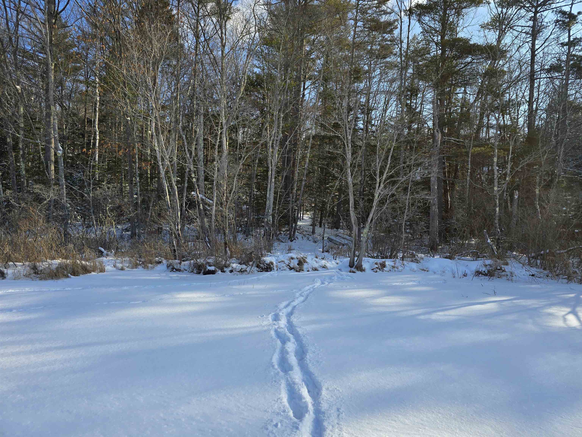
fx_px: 387
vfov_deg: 58.9
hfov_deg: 73.9
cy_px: 218
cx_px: 291
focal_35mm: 23
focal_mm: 6.3
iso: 12
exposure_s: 1/479
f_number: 1.7
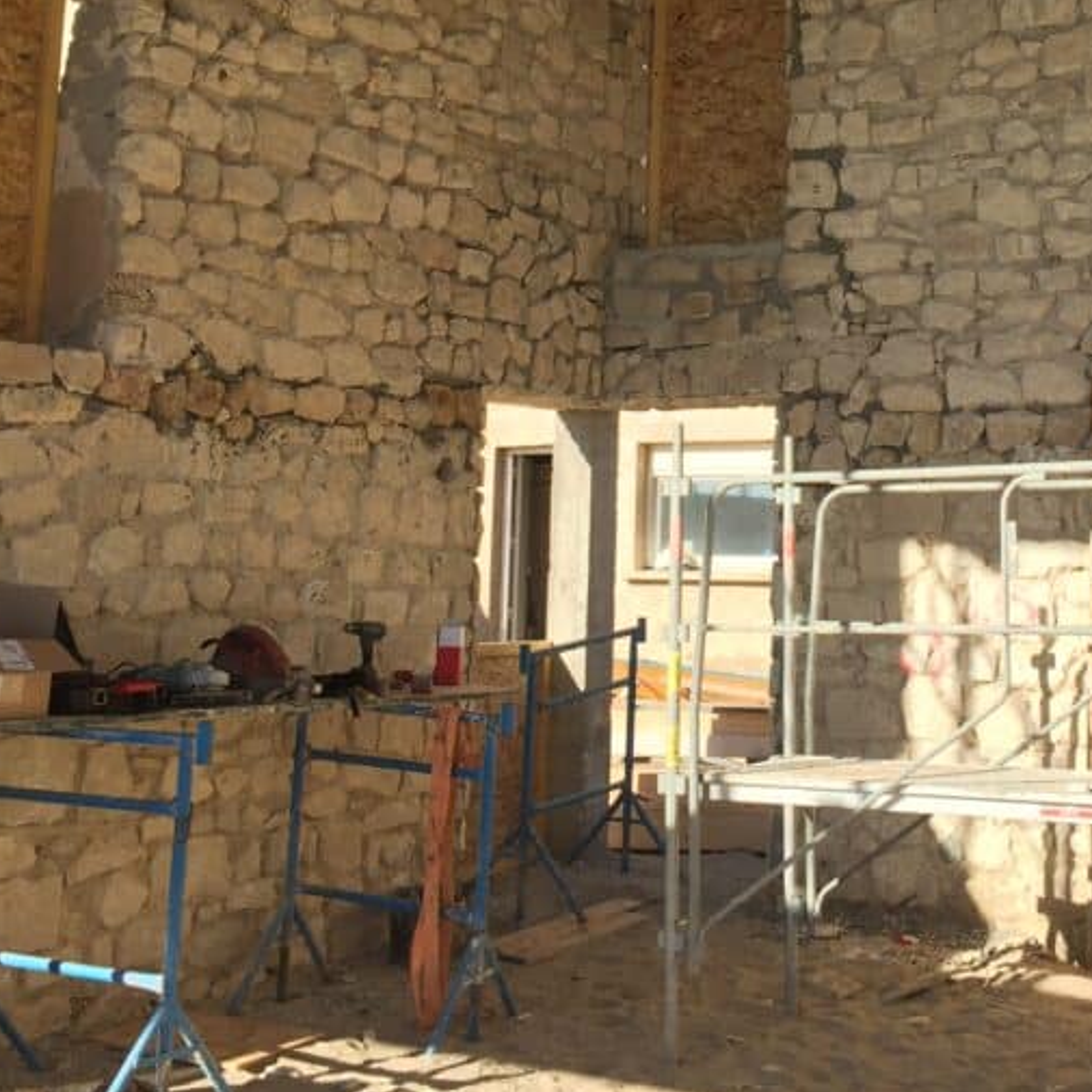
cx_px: 761
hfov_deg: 32.4
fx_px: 1856
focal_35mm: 52
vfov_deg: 32.2
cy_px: 272
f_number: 2.2
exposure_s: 1/1041
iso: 32
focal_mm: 4.15
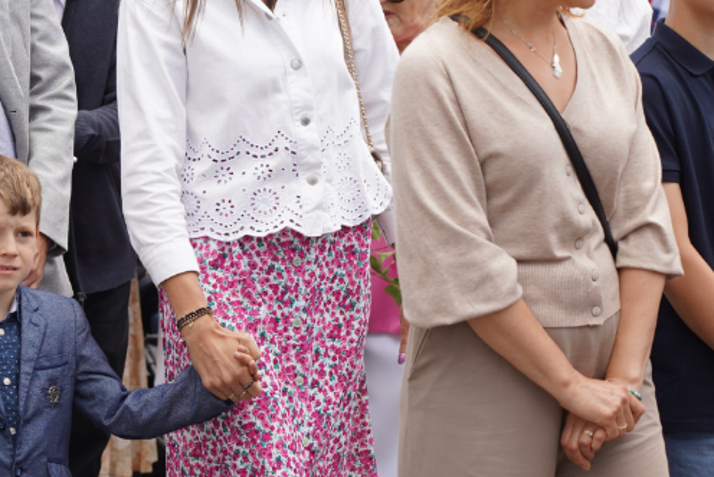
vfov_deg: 5.0
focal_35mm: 275
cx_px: 255
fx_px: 5455
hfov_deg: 7.5
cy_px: 226
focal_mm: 105
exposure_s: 1/160
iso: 100
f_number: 5
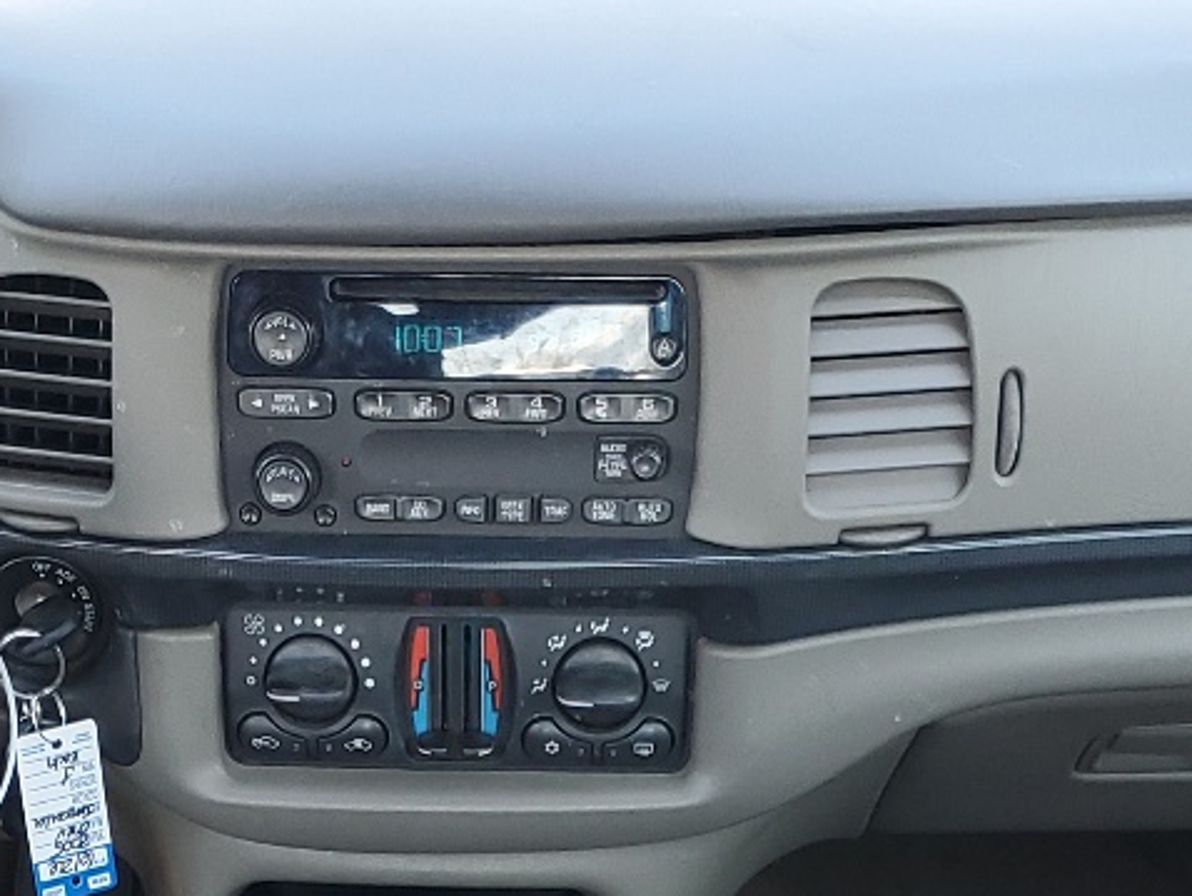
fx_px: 2997
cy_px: 1333
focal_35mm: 87
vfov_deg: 15.7
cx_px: 367
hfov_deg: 22.4
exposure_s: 1/120
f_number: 1.5
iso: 56
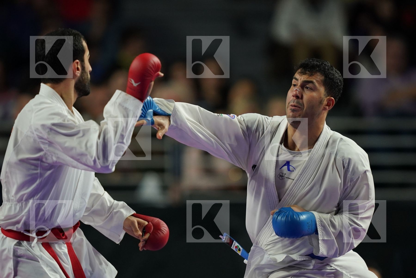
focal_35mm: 600
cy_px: 139
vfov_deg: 2.3
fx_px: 6933
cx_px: 208
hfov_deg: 3.4
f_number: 2.8
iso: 1600
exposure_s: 1/1000
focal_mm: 400
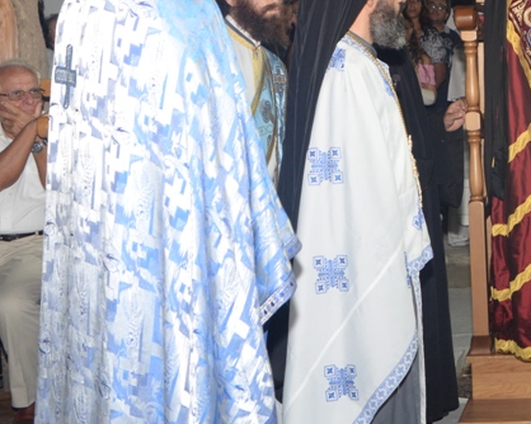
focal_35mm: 82
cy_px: 123
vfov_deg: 18.6
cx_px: 607
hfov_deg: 21.9
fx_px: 1288
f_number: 7.1
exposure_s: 1/80
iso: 1600
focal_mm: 38
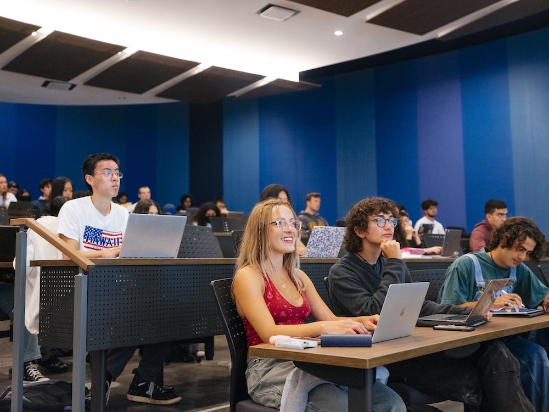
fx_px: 619
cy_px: 206
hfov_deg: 47.9
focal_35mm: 39
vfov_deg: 36.8
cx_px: 274
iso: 4000
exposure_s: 1/200
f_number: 4
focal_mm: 49
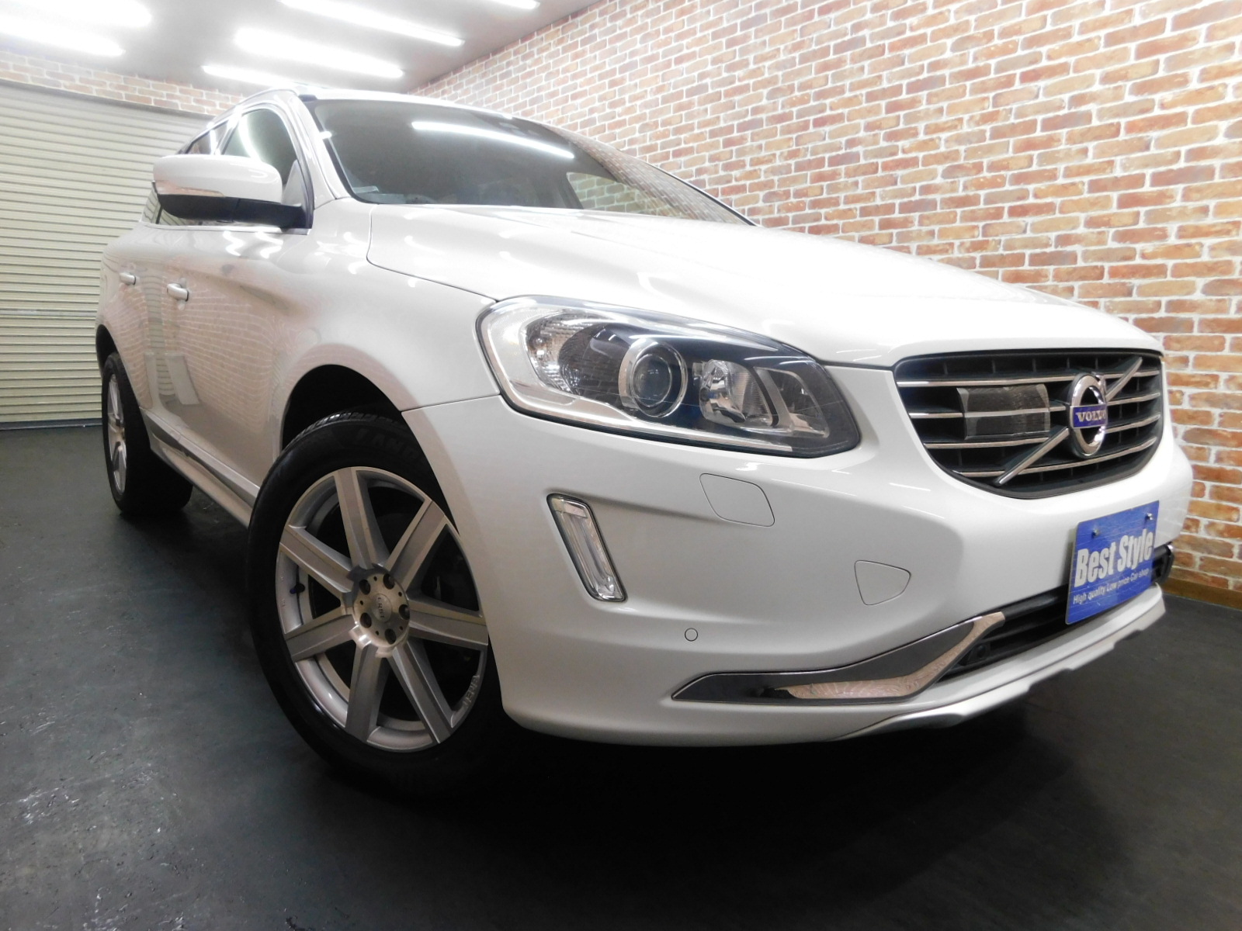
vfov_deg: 58.9
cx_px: 621
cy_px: 466
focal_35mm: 23
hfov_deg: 73.9
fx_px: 825
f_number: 3
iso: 320
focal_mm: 4
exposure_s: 1/30
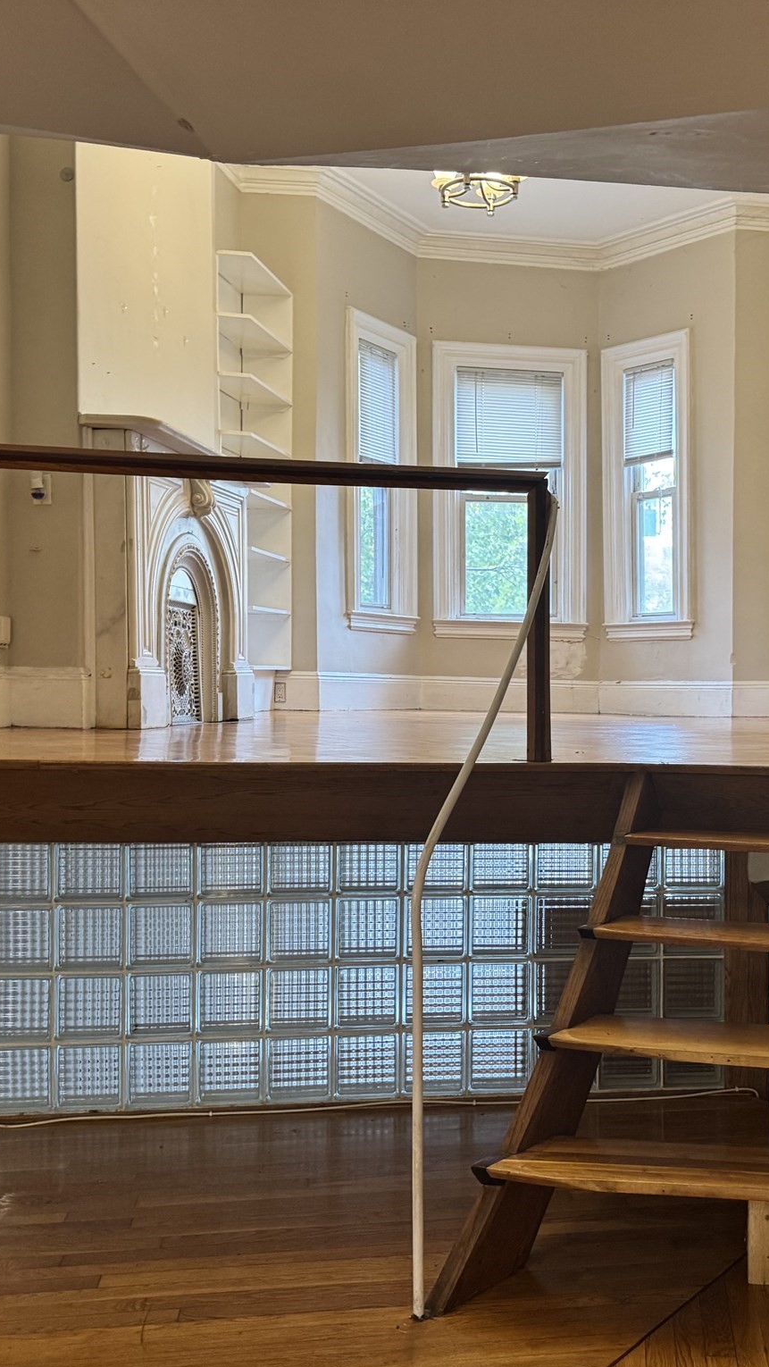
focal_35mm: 35
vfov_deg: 56.6
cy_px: 685
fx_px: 1268
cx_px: 515
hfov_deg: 33.4
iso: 250
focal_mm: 6.76
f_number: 1.78
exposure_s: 1/60
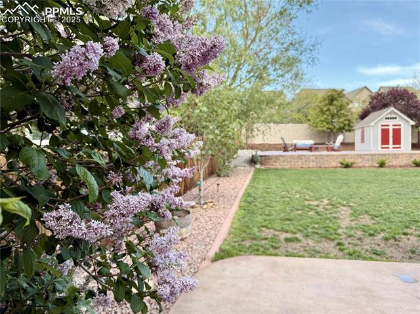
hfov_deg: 71.6
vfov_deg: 56.8
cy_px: 157
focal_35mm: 24
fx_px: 291
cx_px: 210
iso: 100
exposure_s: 1/289
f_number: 1.78
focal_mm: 6.76
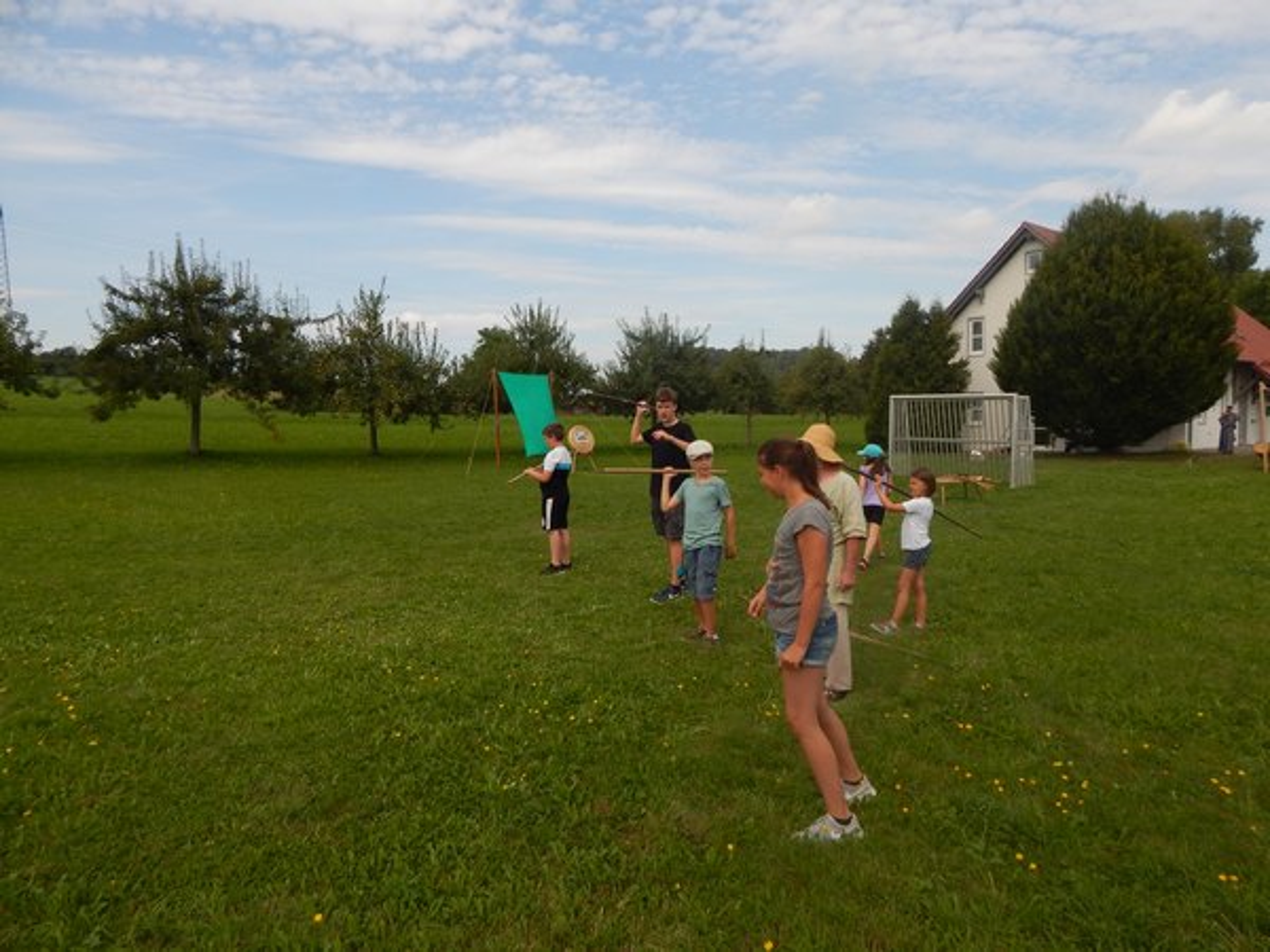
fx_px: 844
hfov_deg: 73.9
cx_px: 635
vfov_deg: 58.9
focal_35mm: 23
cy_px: 476
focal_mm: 4
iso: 125
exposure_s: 1/1250
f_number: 3
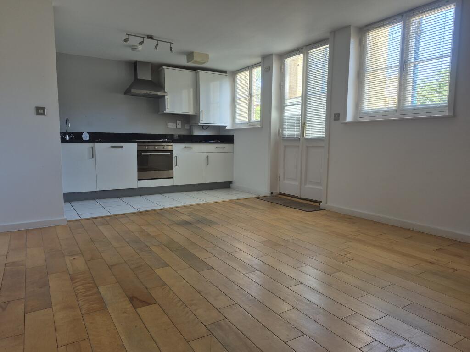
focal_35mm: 23
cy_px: 176
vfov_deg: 58.9
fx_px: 312
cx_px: 235
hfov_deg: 73.9
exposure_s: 1/180
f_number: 1.8
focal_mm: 5.4
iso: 80
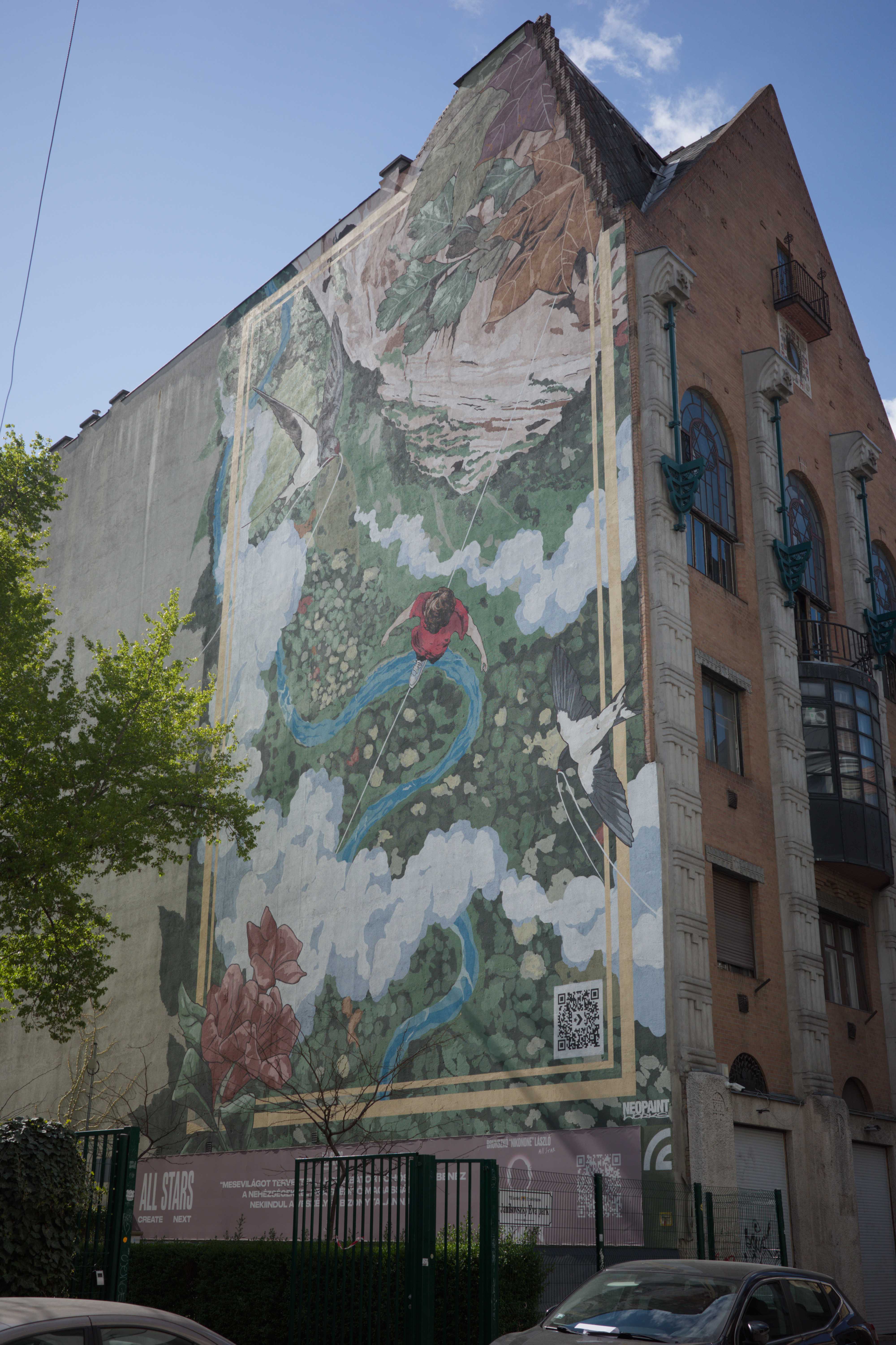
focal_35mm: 40
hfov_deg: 33.4
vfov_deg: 48.5
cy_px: 672
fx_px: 1493
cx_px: 448
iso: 100
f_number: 5
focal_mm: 26
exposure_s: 1/640
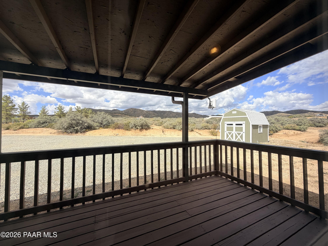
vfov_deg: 85.7
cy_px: 123
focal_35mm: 14
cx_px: 164
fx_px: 133
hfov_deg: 102.1
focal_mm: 2.22
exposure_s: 1/770
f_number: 2.2
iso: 32
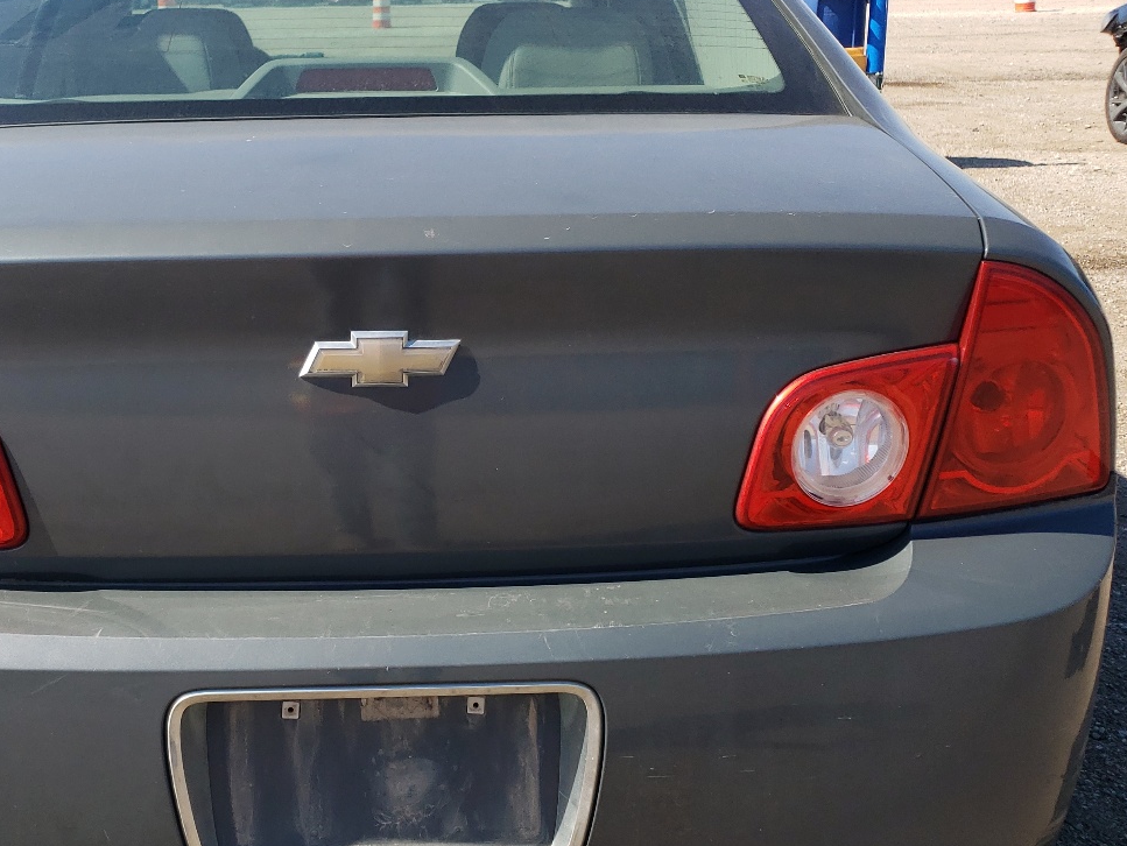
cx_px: 366
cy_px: 477
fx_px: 1400
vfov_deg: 33.6
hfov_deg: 43.2
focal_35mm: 43
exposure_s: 1/2000
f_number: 1.5
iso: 50
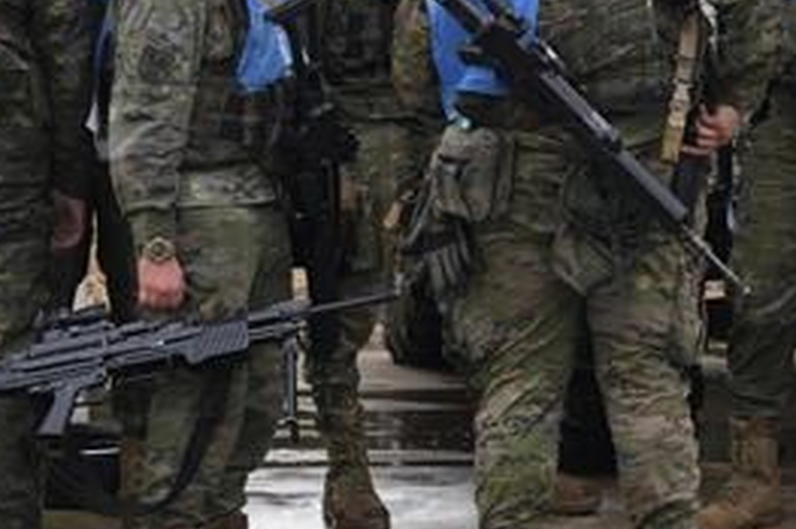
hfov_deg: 5.9
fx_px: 7756
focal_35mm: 351
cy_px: 56
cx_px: 651
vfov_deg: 3.9
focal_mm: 142
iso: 250
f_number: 4
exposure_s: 1/500
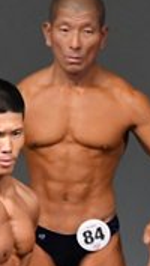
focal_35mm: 1445
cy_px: 374
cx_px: 281
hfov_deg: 0.8
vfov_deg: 1.5
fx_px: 10184
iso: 5000
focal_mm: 210
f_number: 5.6
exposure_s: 1/400
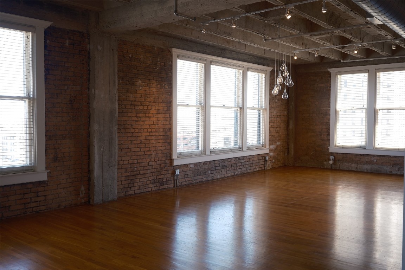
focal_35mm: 35
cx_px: 202
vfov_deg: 37.9
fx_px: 394
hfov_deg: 54.4
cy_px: 135
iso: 160
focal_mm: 23
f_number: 2.8
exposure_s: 1/100
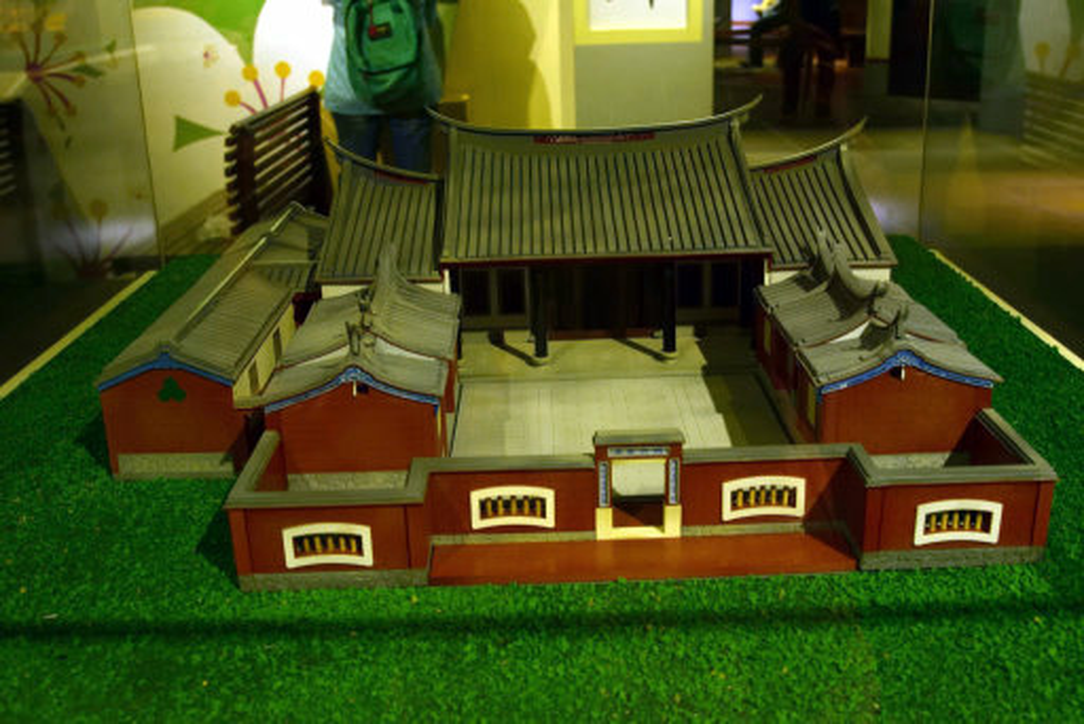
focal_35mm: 36
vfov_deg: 36.9
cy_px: 362
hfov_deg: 53.1
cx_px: 542
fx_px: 1085
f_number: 5.6
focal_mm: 24
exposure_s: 1/30
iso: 1250
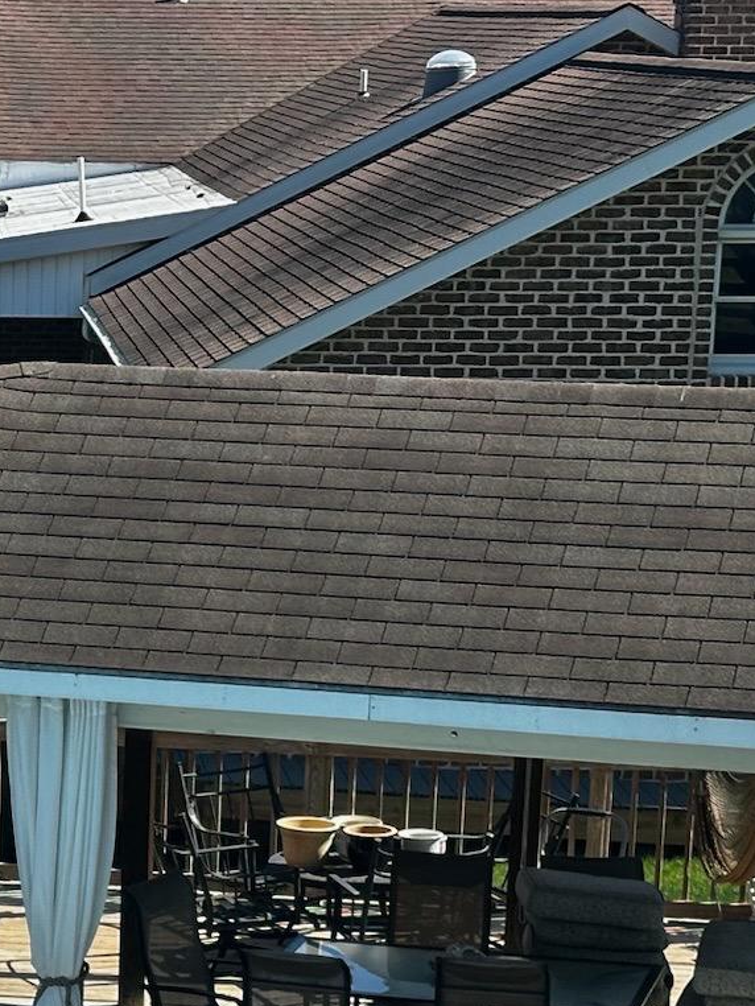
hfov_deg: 11.3
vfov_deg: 15.1
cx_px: -117
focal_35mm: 129
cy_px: 927
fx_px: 3749
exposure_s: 1/3058
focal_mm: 6.86
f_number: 1.78
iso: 64
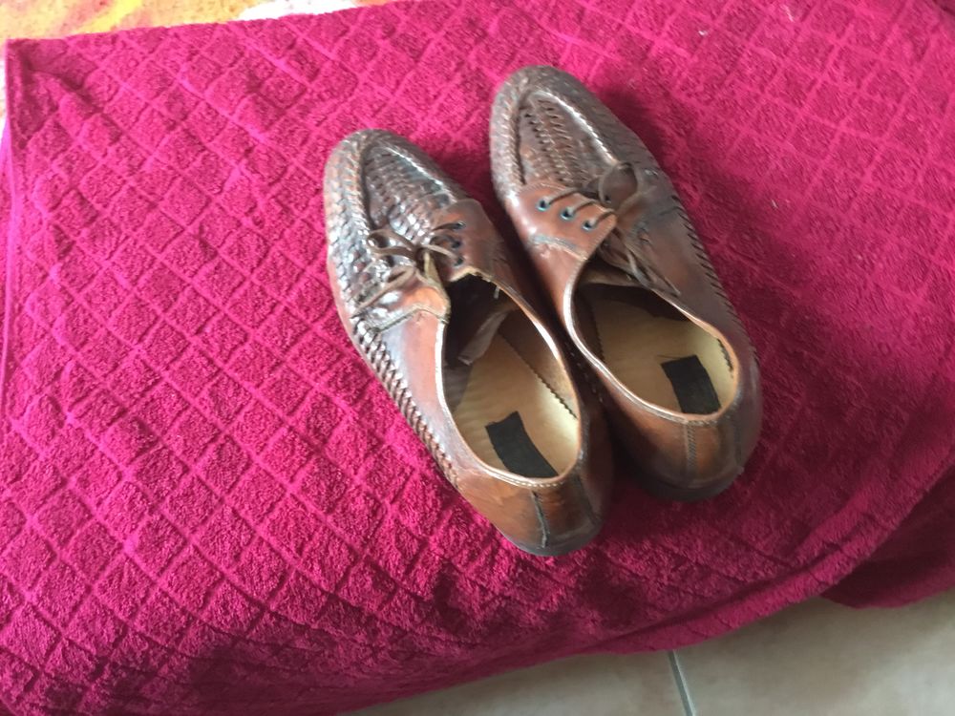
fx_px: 855
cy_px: 358
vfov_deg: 45.4
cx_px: 478
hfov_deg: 58.4
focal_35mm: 31
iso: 400
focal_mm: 3.3
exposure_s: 1/17
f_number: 2.4
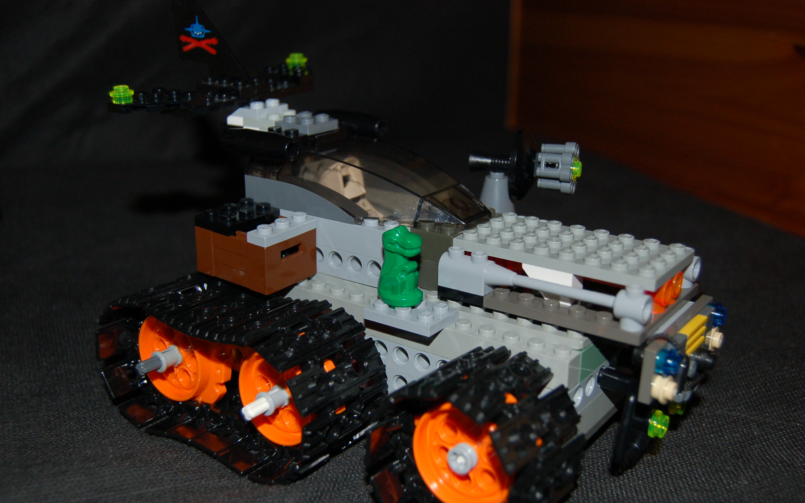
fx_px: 878
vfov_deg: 32.0
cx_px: 405
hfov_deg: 49.3
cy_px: 256
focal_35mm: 40
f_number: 4.2
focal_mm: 26
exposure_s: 1/60
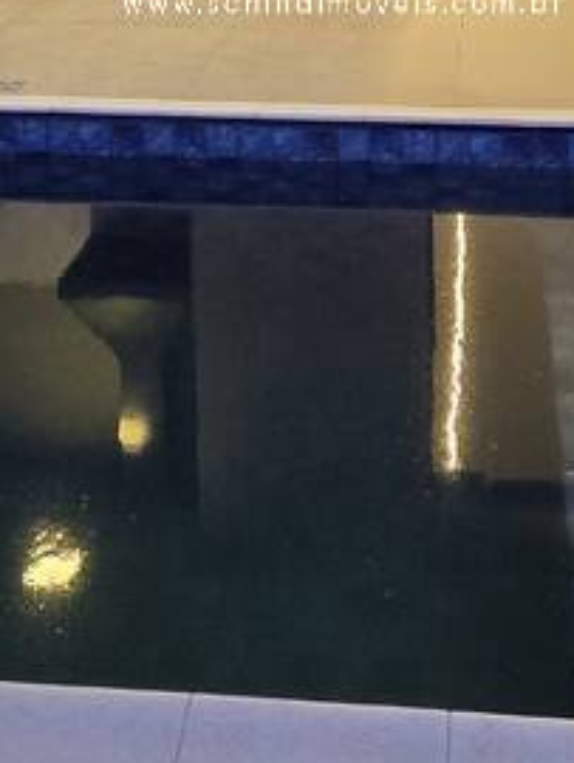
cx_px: 353
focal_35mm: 52
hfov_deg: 28.0
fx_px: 1148
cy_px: -141
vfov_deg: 31.2
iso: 1000
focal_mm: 2.2
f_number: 2.2
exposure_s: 1/60
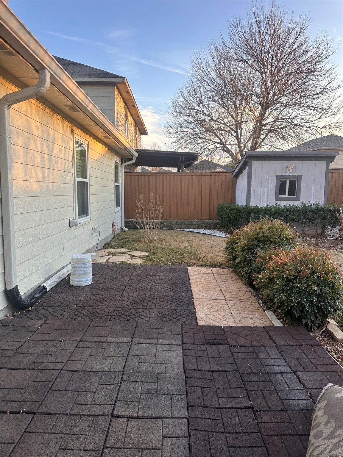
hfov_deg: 56.8
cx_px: 172
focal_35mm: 24
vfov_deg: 71.6
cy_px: 228
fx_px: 317
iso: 80
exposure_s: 1/393
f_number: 1.78
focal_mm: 6.86
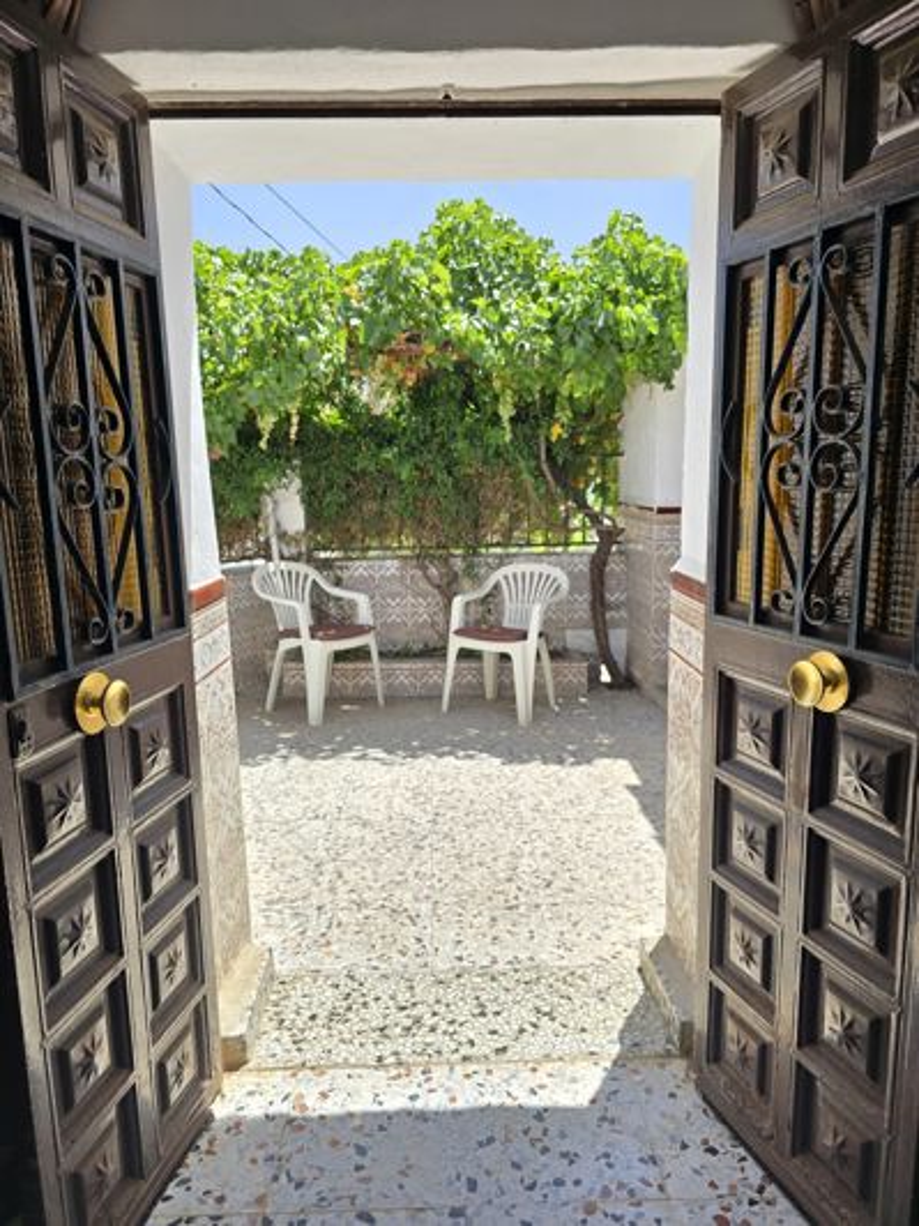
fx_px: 814
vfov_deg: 73.9
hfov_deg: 58.9
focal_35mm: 23
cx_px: 460
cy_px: 613
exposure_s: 1/379
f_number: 1.7
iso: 12
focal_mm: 6.3
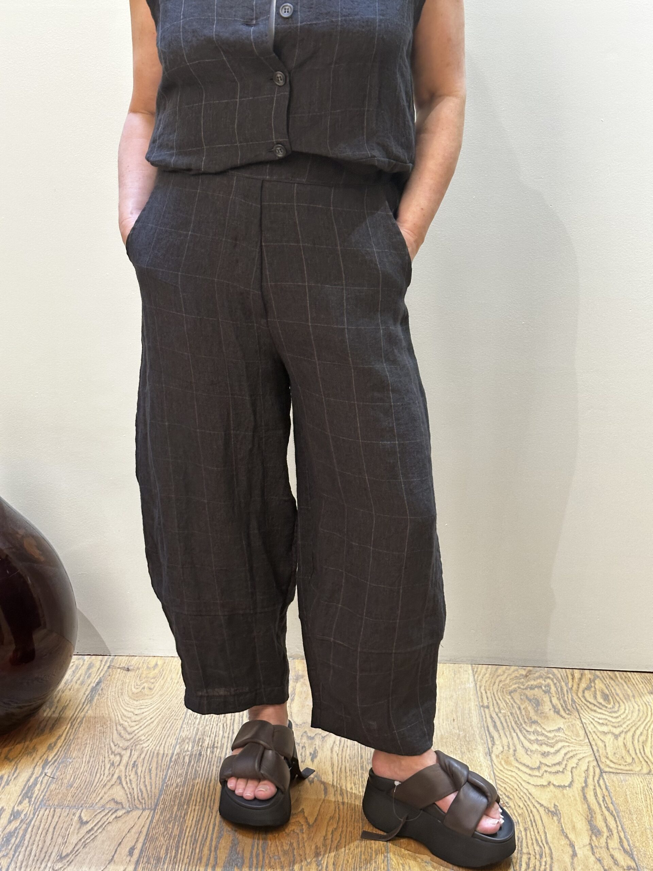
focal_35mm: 48
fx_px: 1207
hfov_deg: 30.3
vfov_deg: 39.7
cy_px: 436
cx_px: 326
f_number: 1.78
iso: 200
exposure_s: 1/33
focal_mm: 6.86
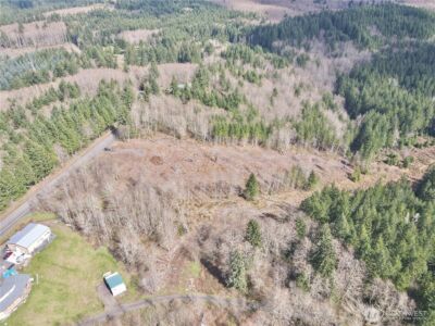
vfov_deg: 56.8
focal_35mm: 24
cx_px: 218
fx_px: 302
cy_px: 163
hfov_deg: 71.6
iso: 100
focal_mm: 4.5
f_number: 2.8
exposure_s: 1/320
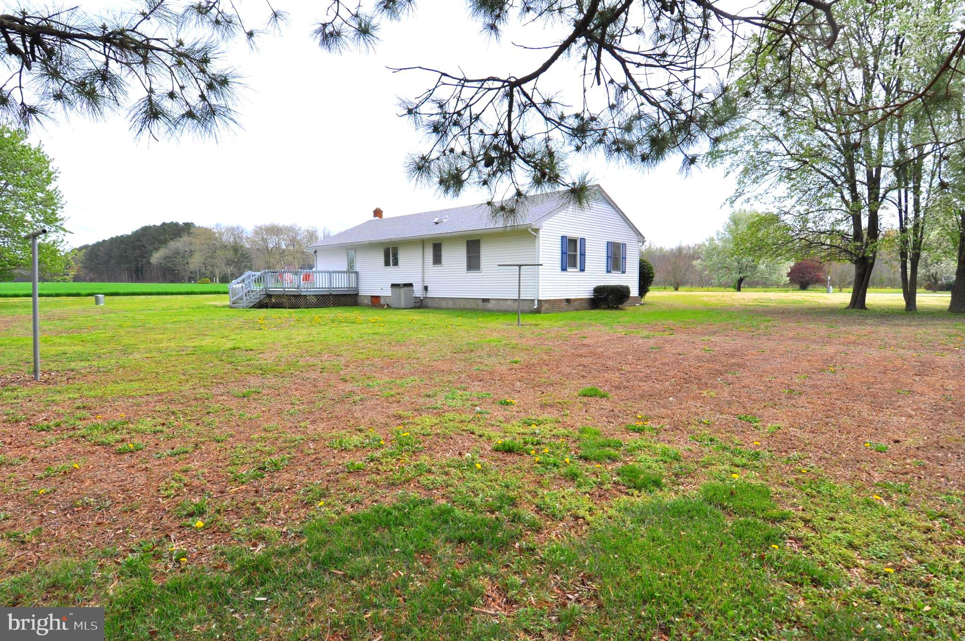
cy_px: 320
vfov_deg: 67.2
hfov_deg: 90.1
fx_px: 482
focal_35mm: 18
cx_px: 482
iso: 200
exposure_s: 1/320
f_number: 9
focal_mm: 12
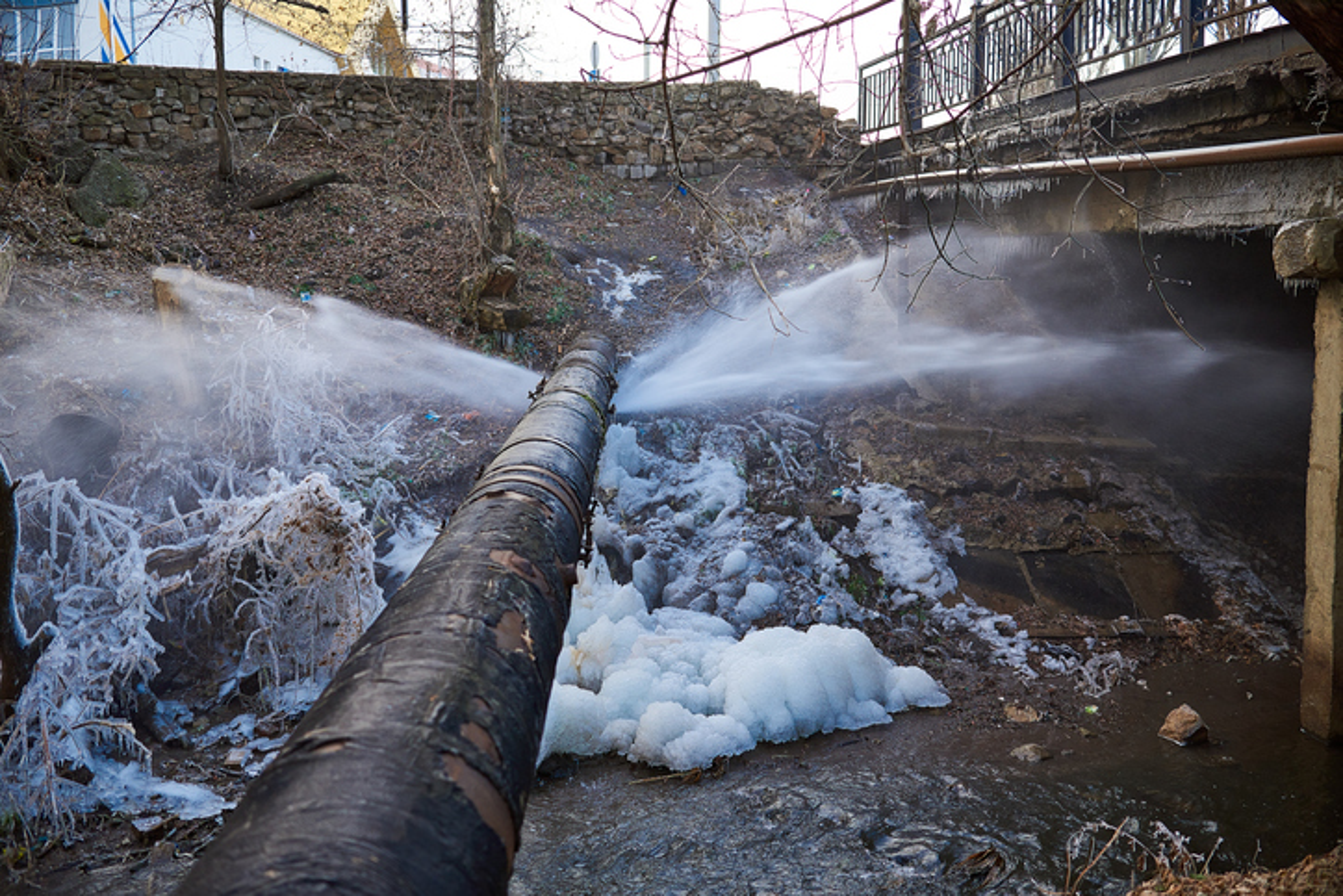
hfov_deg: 54.4
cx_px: 672
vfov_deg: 37.9
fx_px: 1306
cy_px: 448
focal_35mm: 35
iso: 125
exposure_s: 1/100
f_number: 2.8
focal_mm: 35
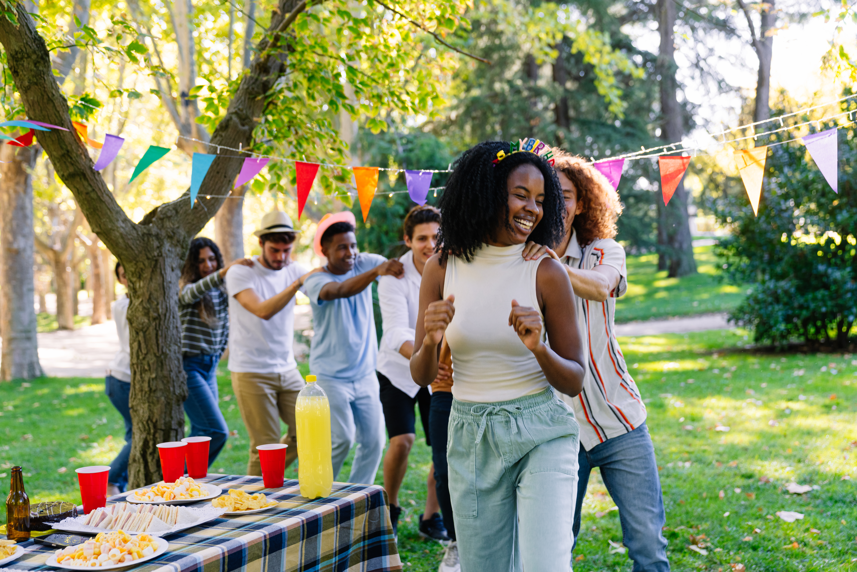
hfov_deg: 42.7
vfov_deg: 29.2
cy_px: 286
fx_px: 1095
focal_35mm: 46
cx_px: 428
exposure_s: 1/200
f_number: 3.2
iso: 400
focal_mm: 46
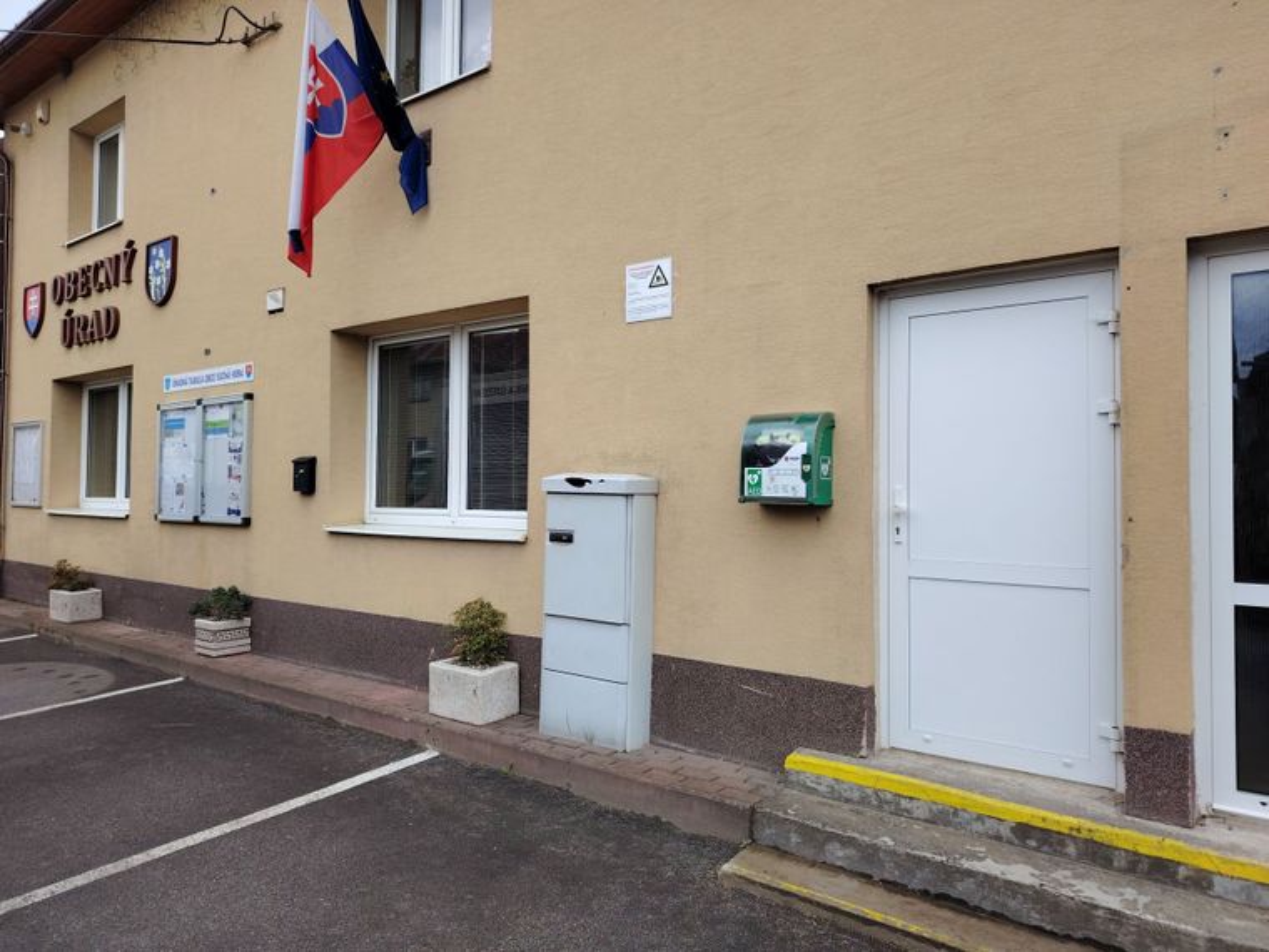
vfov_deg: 56.8
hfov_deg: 71.6
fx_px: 880
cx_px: 634
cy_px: 476
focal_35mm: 24
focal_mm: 5.25
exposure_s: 1/146
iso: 100
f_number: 1.75
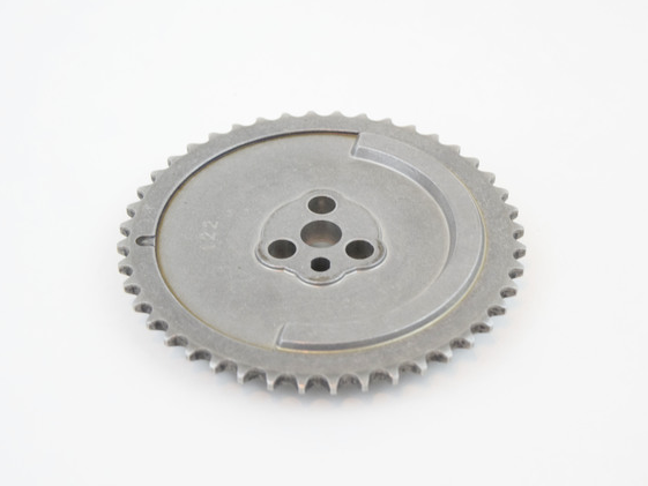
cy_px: 243
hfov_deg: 21.6
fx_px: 1695
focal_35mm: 91
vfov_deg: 16.3
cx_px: 311
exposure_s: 1/60
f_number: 5.6
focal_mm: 55
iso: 1800
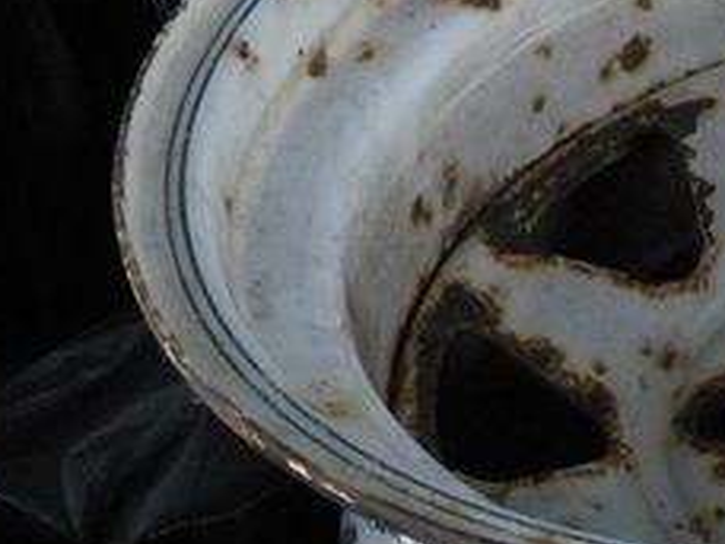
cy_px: -73
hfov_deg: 18.9
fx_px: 2115
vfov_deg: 14.3
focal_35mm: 101
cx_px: 719
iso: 400
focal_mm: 6.3
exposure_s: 1/210
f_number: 3.5
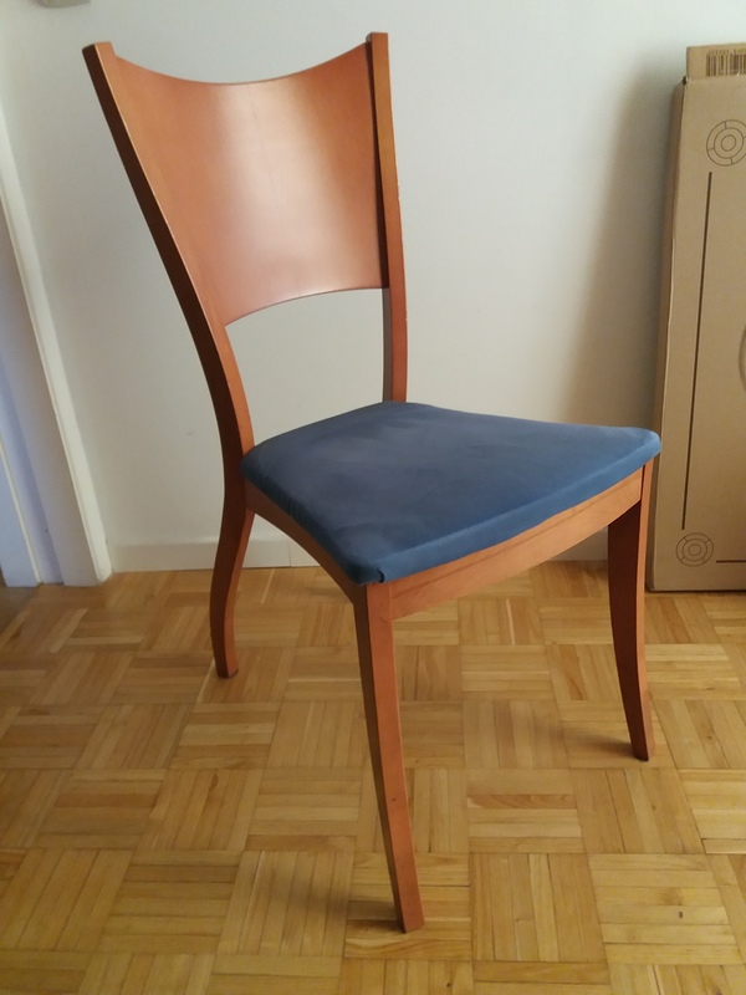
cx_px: 373
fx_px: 805
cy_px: 498
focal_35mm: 28
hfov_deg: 49.7
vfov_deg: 63.4
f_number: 1.9
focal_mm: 3.7
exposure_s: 1/17
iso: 200
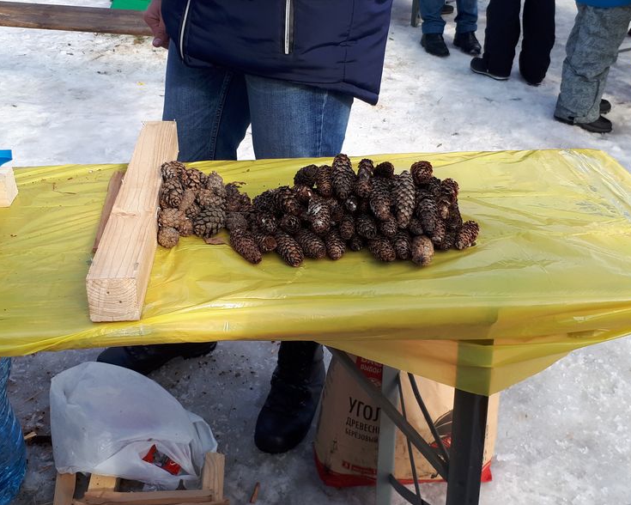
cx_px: 306
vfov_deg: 34.9
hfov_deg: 42.9
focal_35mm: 43
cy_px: 221
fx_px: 803
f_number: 1.9
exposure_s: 1/654
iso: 40
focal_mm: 3.6
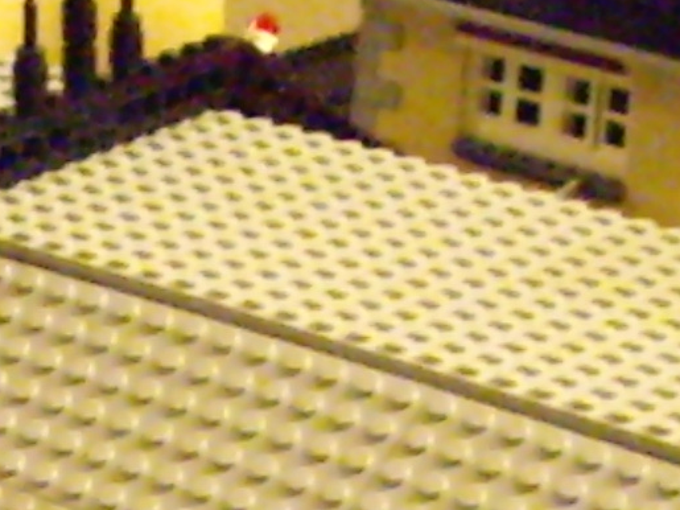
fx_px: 3339
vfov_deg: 8.4
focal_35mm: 170
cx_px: 36
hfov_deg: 11.5
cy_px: 928
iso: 1600
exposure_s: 1/25
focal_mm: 6.2
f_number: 2.7
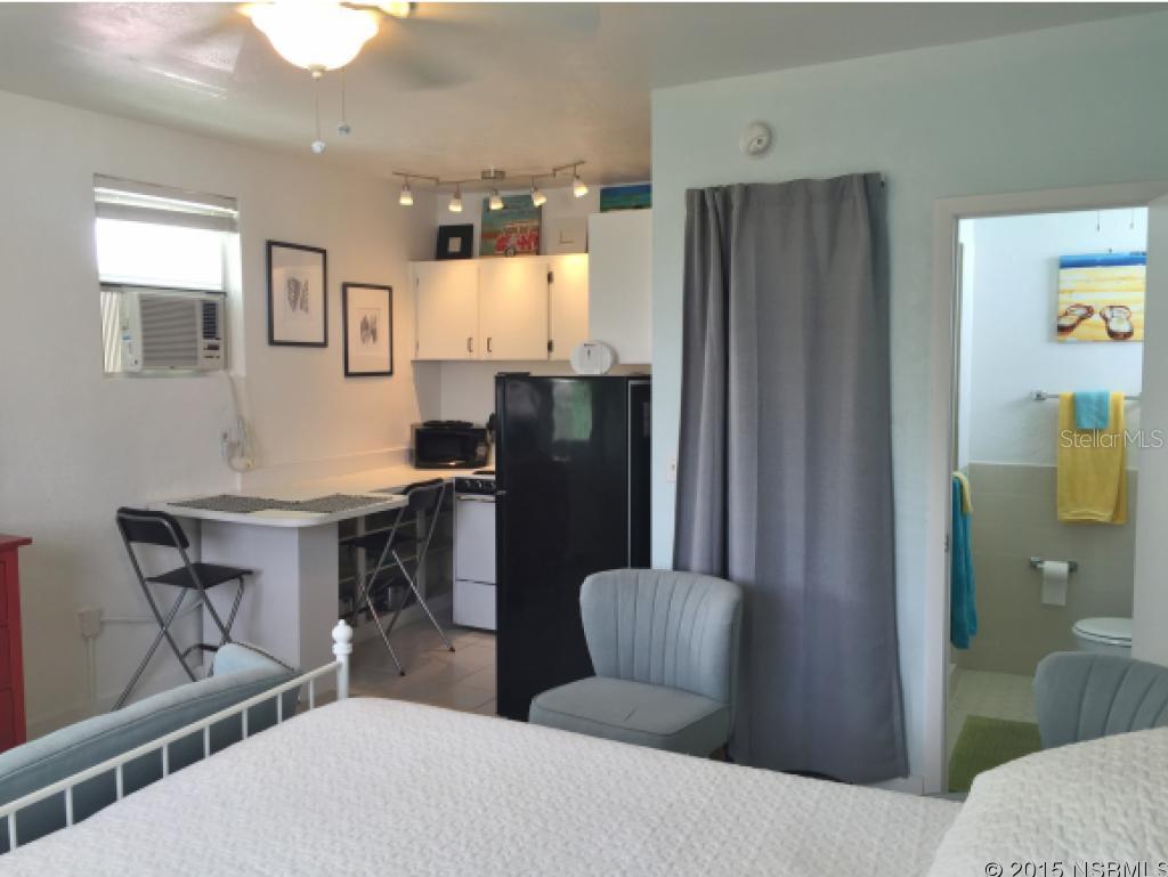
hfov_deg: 61.6
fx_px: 979
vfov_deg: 48.3
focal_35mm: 29
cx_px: 584
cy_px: 438
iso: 32
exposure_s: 1/40
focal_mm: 4.15
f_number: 2.2
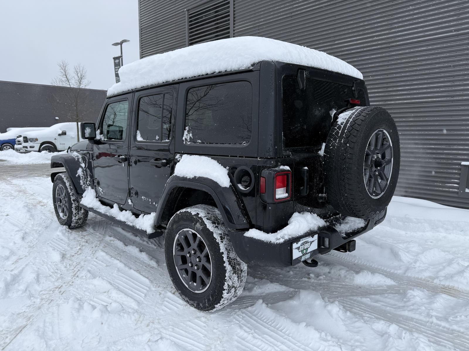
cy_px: 176
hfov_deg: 71.6
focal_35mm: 24
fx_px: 325
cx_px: 234
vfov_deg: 56.8
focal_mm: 6.76
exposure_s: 1/643
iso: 80
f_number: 1.78
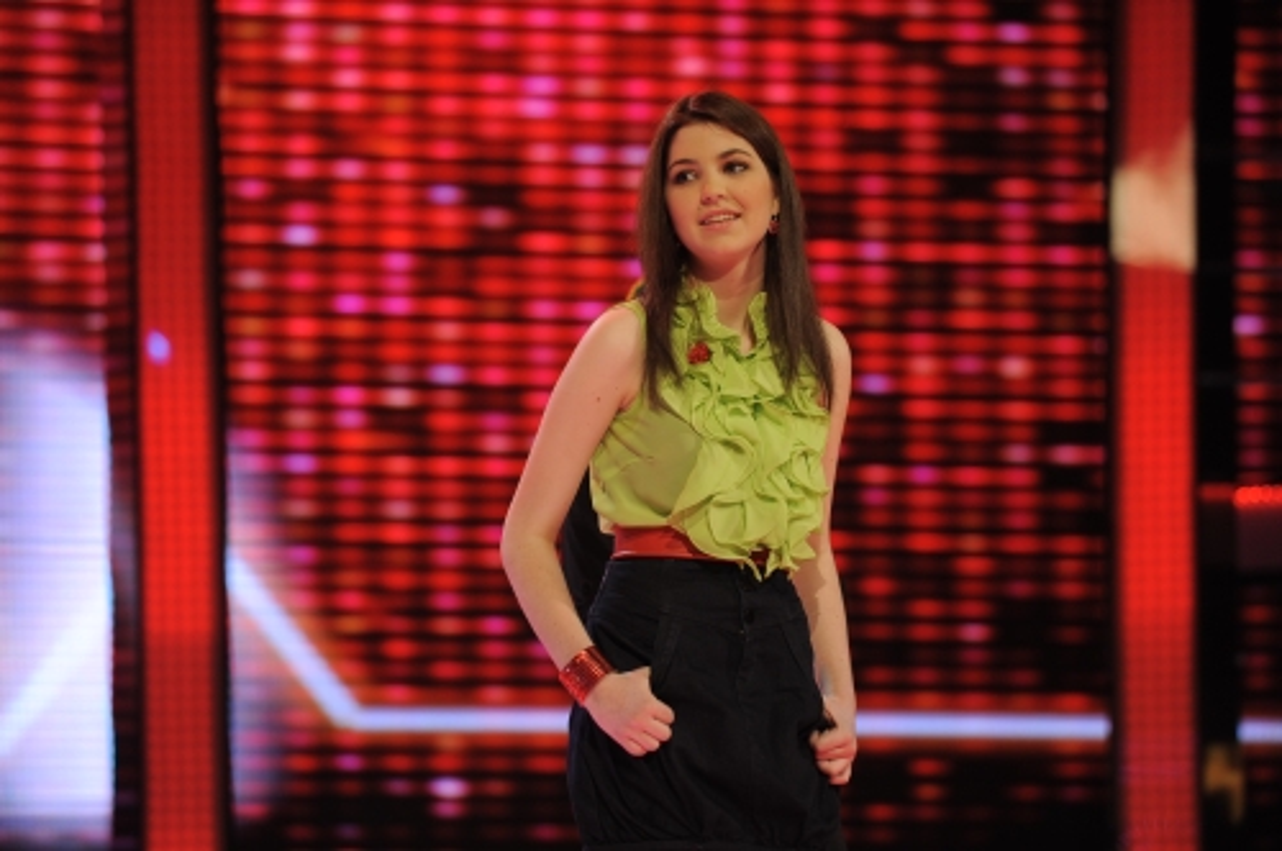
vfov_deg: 8.6
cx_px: 641
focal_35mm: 160
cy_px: 426
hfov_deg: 12.9
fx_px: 5690
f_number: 3.2
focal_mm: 160
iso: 1000
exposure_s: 1/160
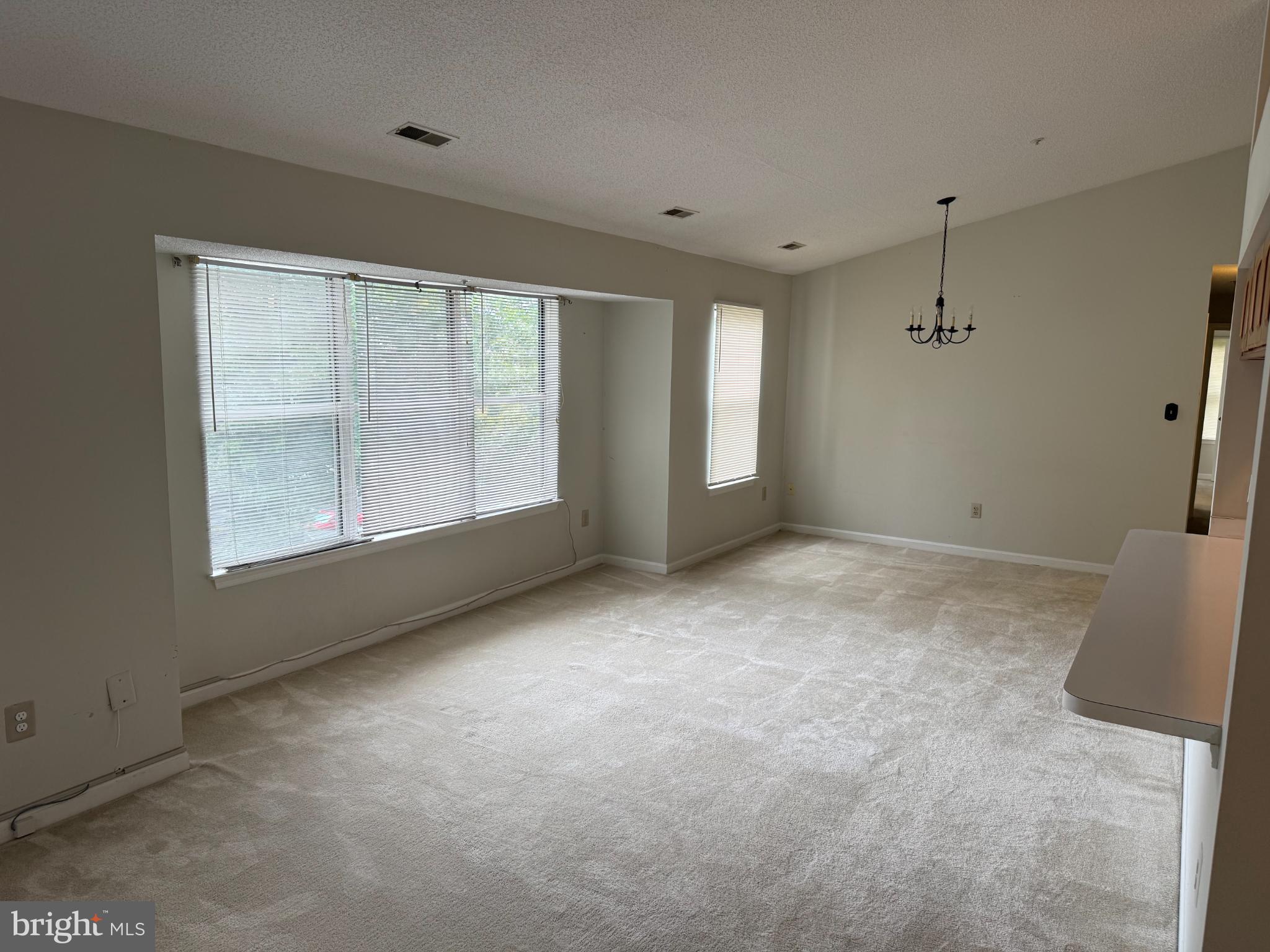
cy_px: 476
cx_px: 635
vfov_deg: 56.8
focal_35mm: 24
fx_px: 881
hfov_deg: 71.6
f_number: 1.78
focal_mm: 6.76
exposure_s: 1/120
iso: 64
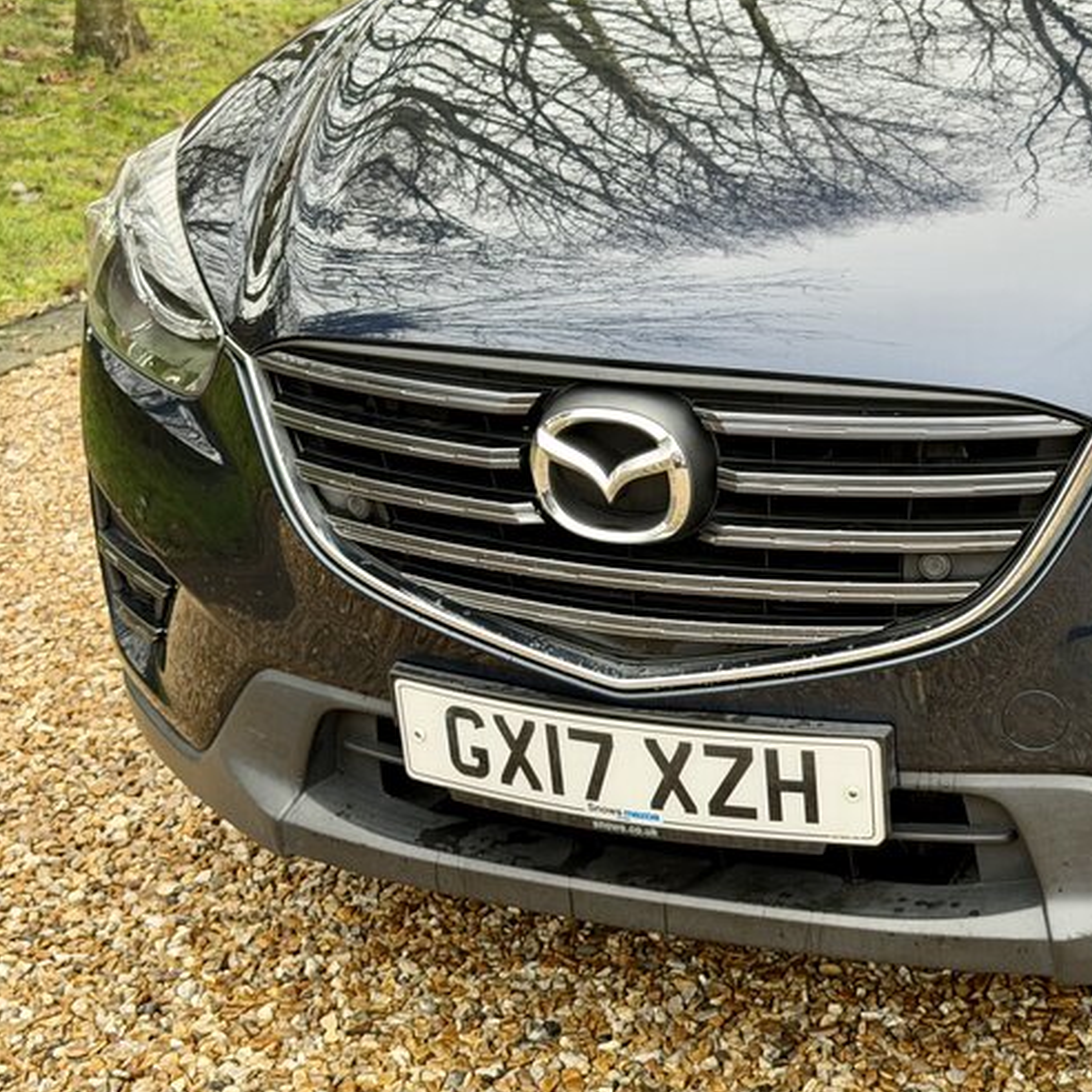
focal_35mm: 69
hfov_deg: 24.7
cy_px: 635
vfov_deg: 25.0
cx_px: 841
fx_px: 2463
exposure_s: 1/121
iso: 64
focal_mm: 6.76
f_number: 1.78
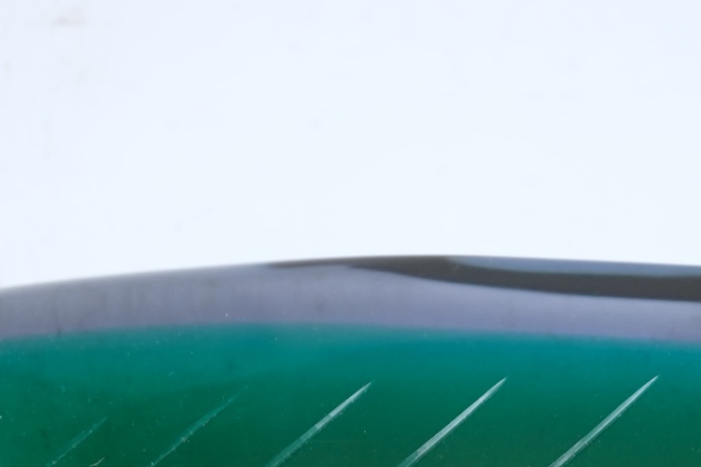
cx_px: 527
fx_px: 2297
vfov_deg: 11.3
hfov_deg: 17.3
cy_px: 595
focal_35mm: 118
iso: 640
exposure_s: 1/60
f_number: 5
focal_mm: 30
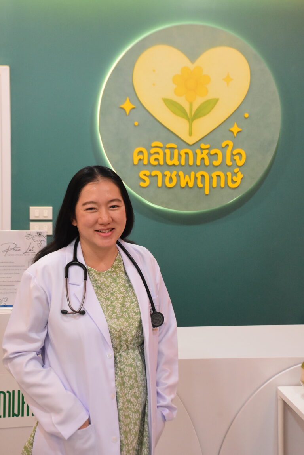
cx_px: 152
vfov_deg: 31.9
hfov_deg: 21.6
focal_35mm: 63
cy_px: 228
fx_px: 796
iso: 3200
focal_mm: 42
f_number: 8
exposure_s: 1/60
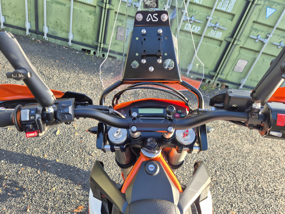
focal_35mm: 23
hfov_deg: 73.9
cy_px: 107
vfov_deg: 58.9
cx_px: 142
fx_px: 189
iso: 50
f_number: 1.8
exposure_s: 1/180
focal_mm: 5.4
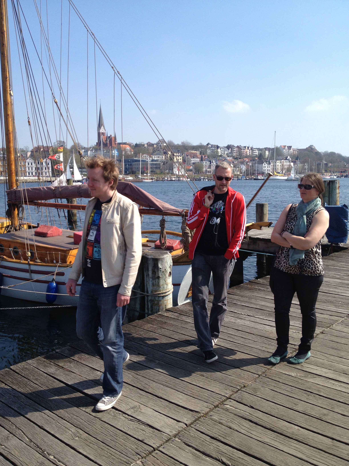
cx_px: 174
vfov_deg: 52.6
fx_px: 470
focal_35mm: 35
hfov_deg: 40.7
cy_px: 233
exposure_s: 1/1453
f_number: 2.4
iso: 50
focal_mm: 4.28
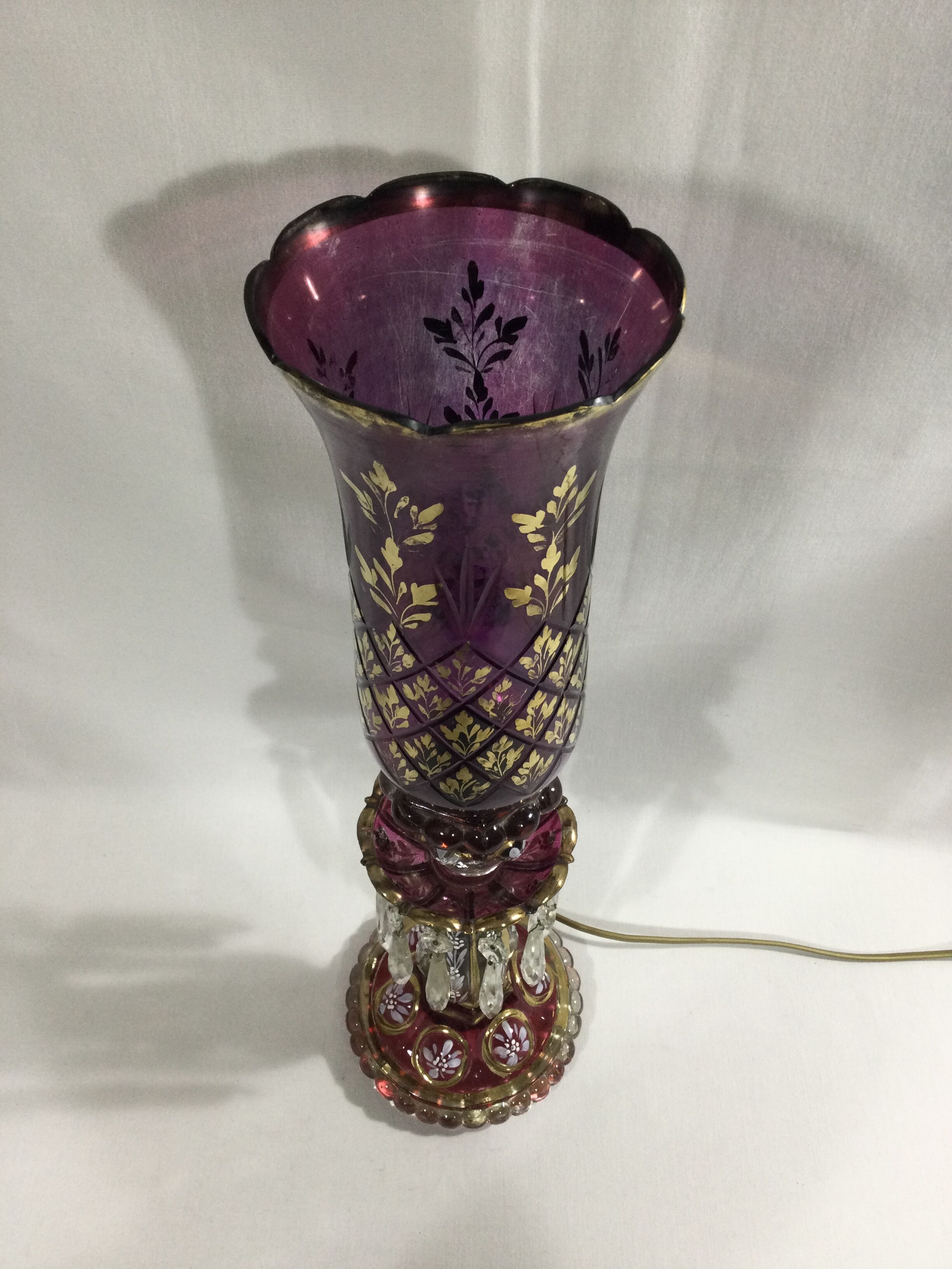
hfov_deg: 45.4
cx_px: 476
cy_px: 634
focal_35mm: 31
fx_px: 1137
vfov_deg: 58.4
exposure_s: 1/33
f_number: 2.4
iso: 32
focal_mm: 3.3
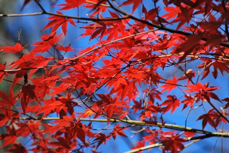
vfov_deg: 4.6
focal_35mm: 300
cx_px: 114
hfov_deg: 6.9
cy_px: 76
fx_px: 1911
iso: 200
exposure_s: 1/250
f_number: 7.1
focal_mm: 200
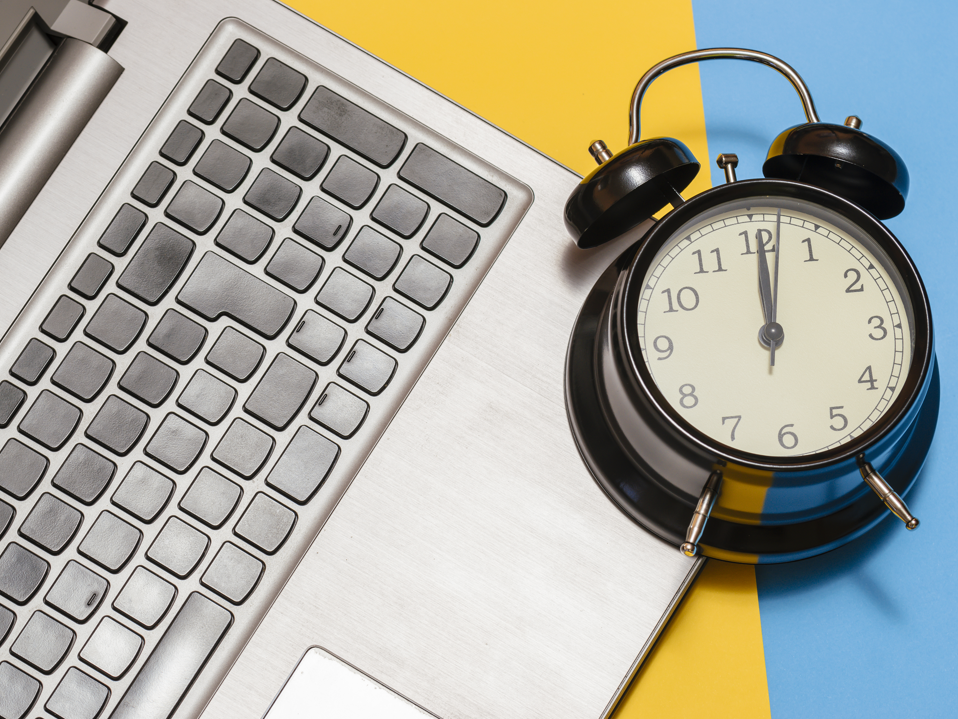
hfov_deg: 13.4
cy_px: 360
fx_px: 4068
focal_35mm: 147
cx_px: 470
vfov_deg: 10.1
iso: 100
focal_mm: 90
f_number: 8
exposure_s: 1/125
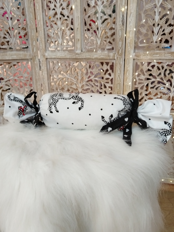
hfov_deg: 53.1
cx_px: 87
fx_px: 174
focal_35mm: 26
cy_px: 116
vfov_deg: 67.3
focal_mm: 4.95
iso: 640
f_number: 1.9
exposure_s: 1/33.3
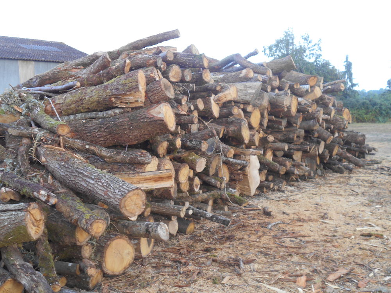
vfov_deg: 36.8
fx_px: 441
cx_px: 196
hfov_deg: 47.9
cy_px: 146
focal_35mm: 39
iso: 100
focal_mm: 6.7
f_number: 3.9
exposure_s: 1/30
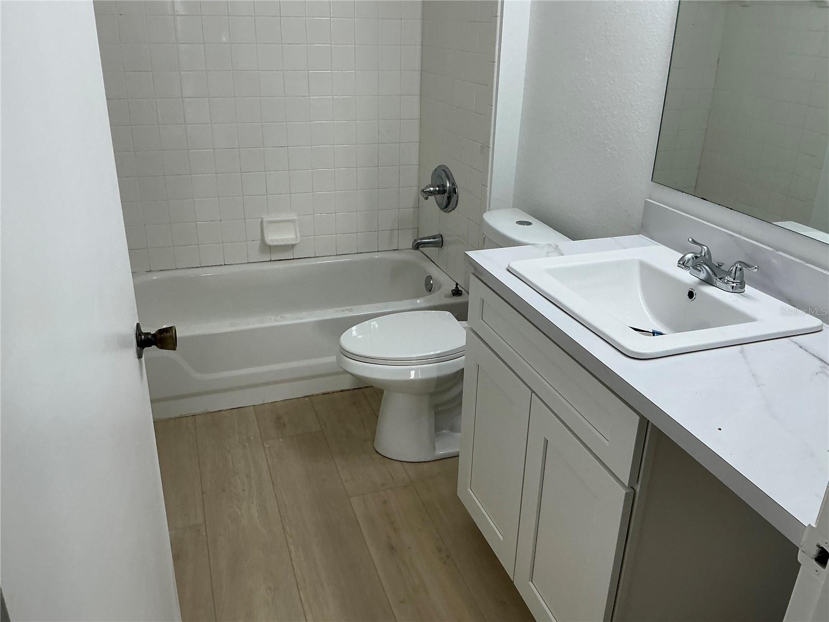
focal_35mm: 28
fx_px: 671
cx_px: 414
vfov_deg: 49.7
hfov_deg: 63.4
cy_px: 311
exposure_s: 1/120
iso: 64
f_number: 1.8
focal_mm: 3
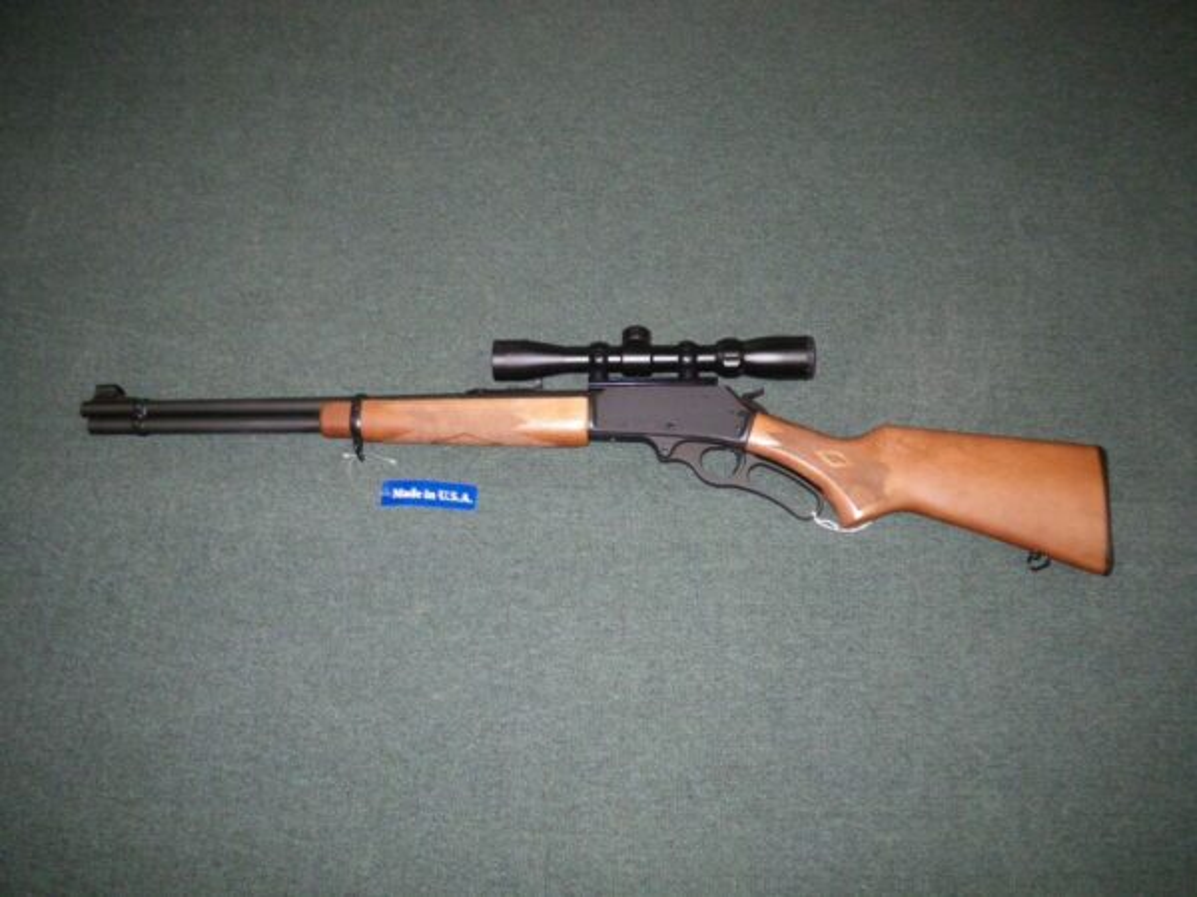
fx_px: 968
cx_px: 598
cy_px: 448
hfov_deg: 63.4
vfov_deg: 49.7
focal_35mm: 28
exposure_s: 1/50
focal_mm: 5
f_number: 3.5
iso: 400
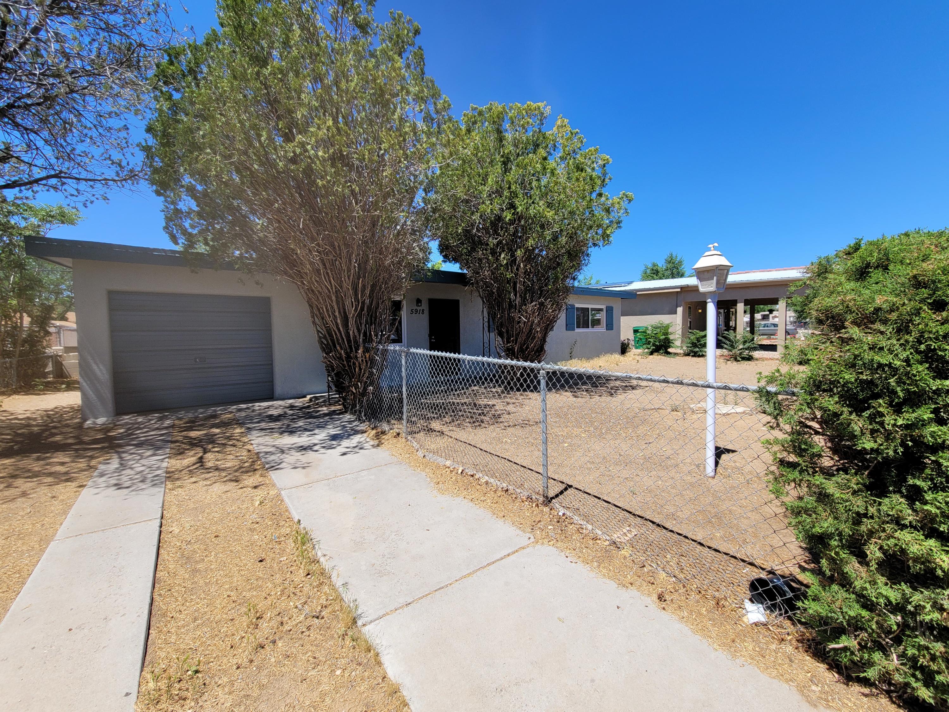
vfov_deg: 89.9
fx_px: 356
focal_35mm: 13
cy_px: 356
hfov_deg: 106.2
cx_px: 474
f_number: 2.2
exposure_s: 1/1406
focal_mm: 2.2
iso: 50
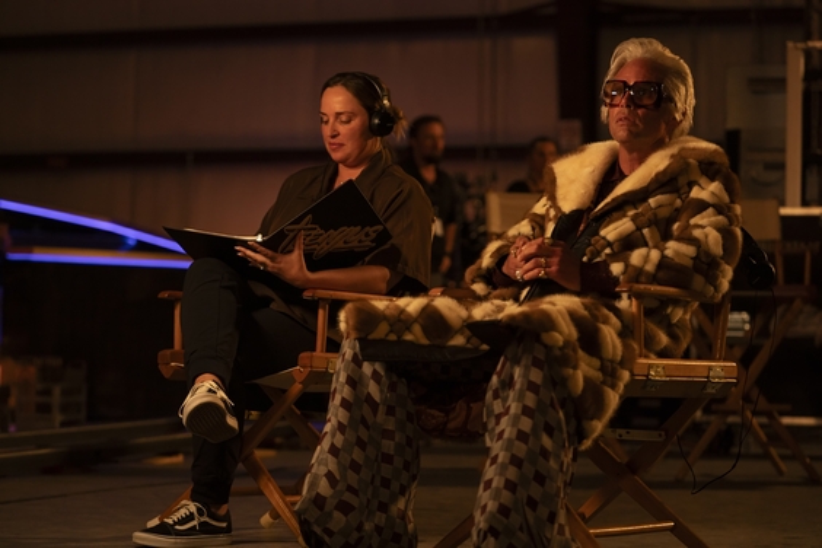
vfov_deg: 15.9
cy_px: 274
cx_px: 411
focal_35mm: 86
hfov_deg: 23.6
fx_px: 1964
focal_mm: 86
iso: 4000
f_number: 3.2
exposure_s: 1/320
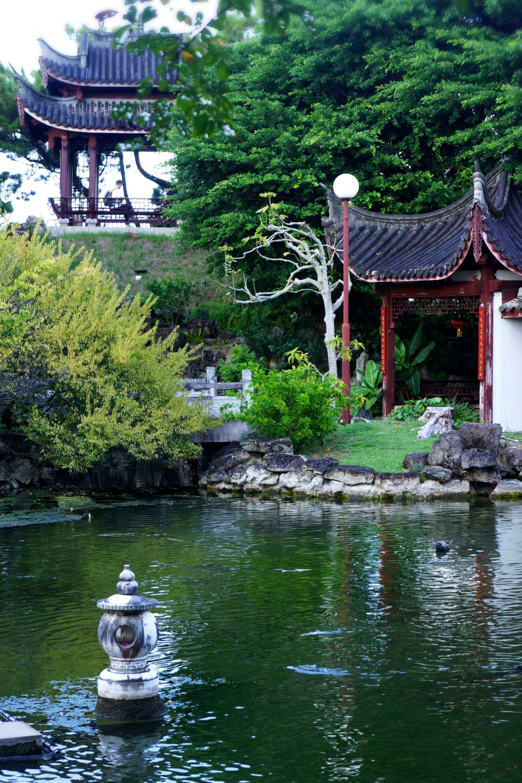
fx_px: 1783
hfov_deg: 16.7
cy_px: 392
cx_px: 261
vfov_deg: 24.8
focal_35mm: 82
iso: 200
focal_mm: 55
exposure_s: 1/100
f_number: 5.6
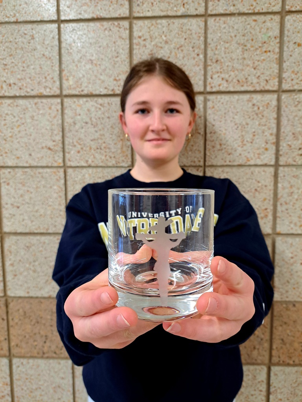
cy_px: 201
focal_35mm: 24
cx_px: 151
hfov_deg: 56.8
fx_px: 279
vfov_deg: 71.6
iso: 200
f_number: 1.8
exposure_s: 1/60.2
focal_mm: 5.23
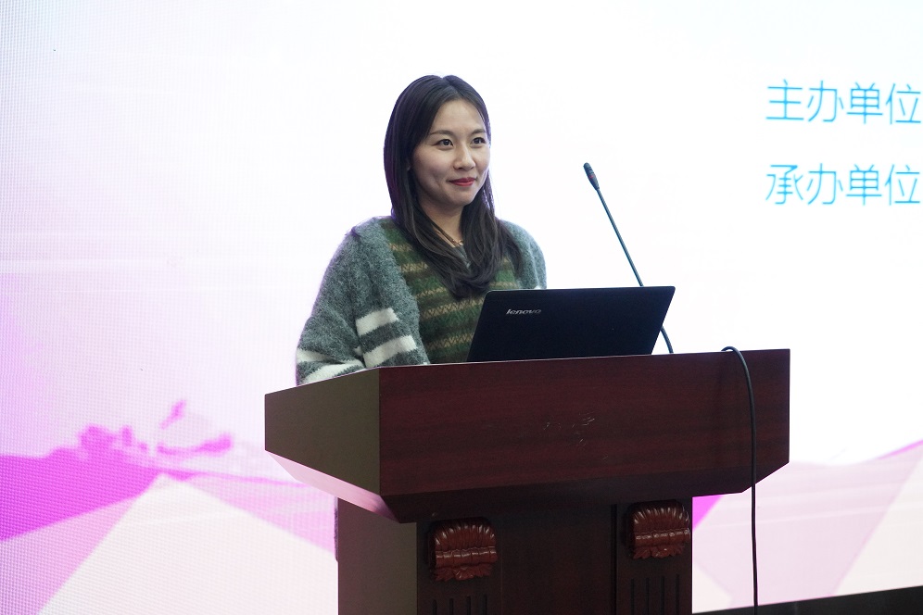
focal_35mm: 59
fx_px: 1513
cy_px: 308
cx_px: 462
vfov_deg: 23.0
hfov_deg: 33.9
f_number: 5
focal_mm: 59
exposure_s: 1/125
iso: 8000
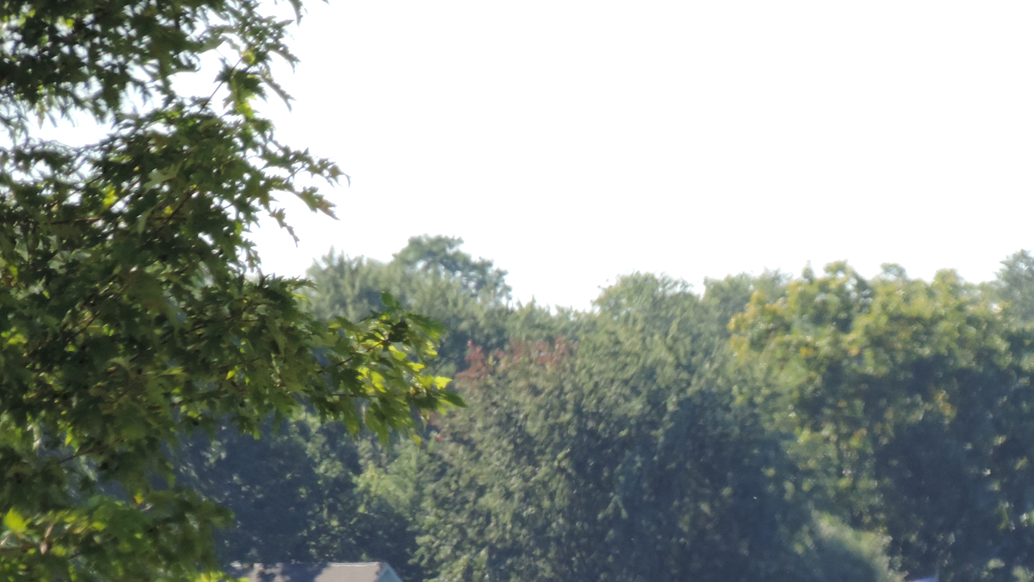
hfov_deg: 2.2
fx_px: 27391
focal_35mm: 999
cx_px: 818
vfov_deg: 1.2
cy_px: 701
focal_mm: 89.1
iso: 110
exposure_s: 1/250
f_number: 4.9
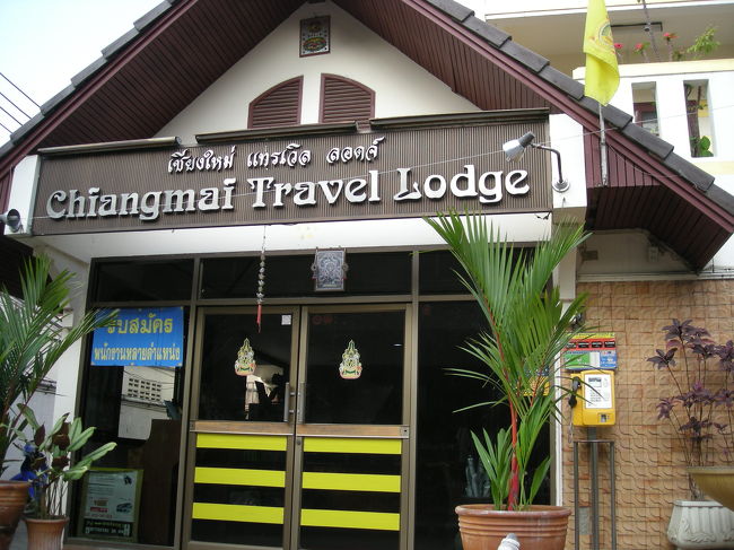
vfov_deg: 40.7
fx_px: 742
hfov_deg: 52.6
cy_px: 275
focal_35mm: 35
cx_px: 367
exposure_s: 1/114
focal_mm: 5.7
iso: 50
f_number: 2.8
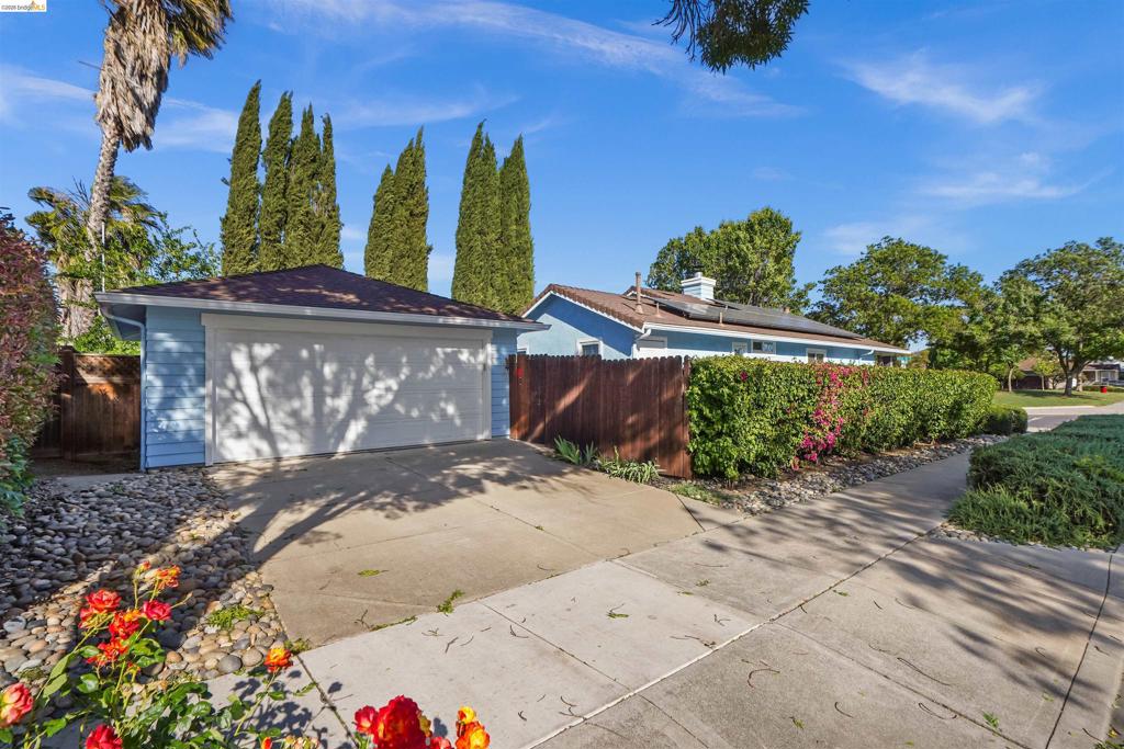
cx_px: 562
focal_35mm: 16
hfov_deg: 96.7
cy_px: 374
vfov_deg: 73.8
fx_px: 500
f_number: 8
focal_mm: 16
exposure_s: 1/60
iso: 100
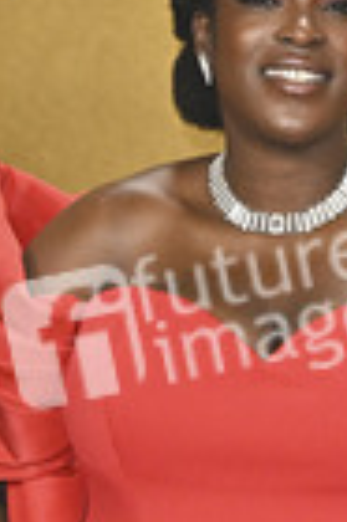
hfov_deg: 5.8
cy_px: 507
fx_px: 3435
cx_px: 302
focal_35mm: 237
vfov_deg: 8.7
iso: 2500
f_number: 5
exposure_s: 1/320
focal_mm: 83
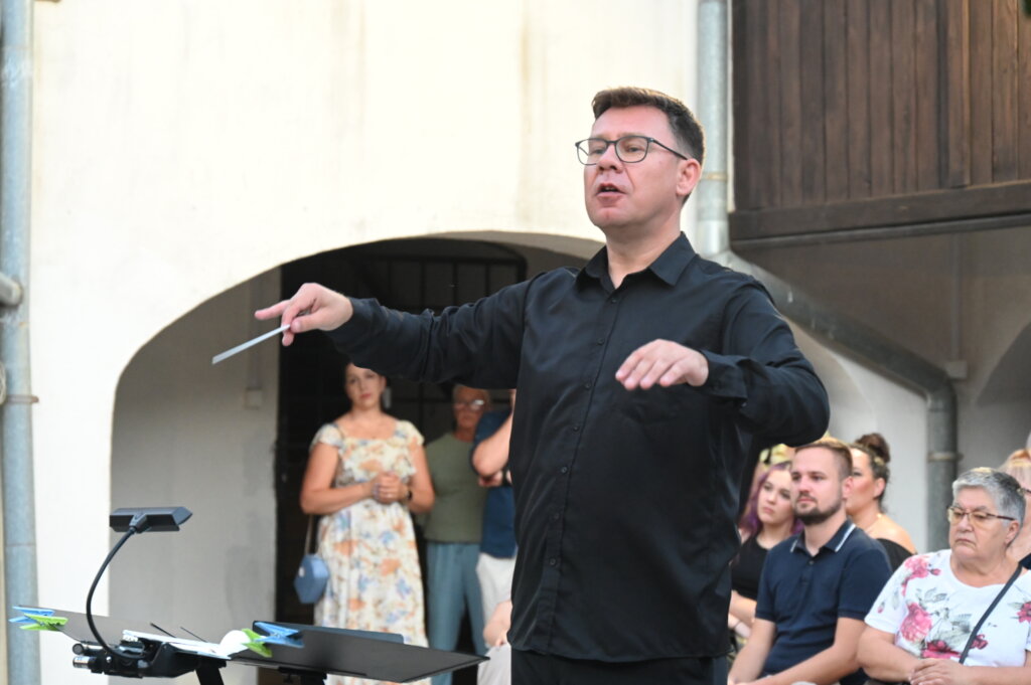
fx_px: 3291
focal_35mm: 115
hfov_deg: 17.8
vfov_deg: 11.9
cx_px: 516
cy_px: 342
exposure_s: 1/125
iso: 9000
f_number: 6.3
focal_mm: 115
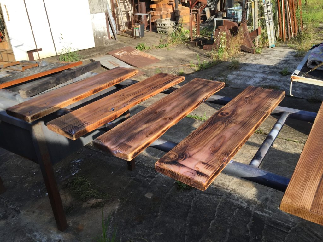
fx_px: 271
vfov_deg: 48.2
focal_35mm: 29
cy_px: 121
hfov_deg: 61.7
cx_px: 162
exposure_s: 1/942
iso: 32
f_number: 2.2
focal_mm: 4.15
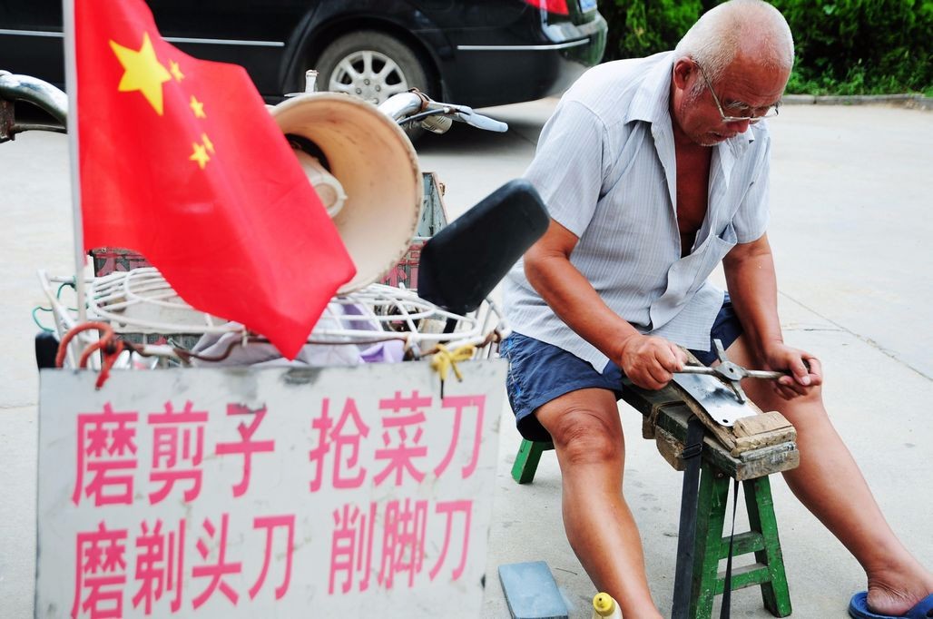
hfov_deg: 41.2
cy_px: 310
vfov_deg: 28.0
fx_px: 1242
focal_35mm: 48
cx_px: 466
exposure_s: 1/125
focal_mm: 32
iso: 200
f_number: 5.6
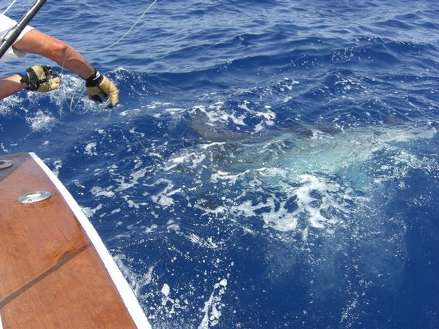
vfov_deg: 37.7
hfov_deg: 49.0
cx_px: 220
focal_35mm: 38
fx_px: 482
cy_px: 164
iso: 80
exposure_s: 1/500
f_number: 4
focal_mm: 7.9
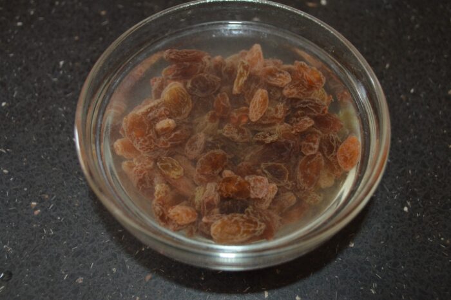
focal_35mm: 36
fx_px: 450
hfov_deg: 53.2
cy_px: 150
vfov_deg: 36.8
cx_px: 226
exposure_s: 1/60
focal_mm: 24
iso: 1000
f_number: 4
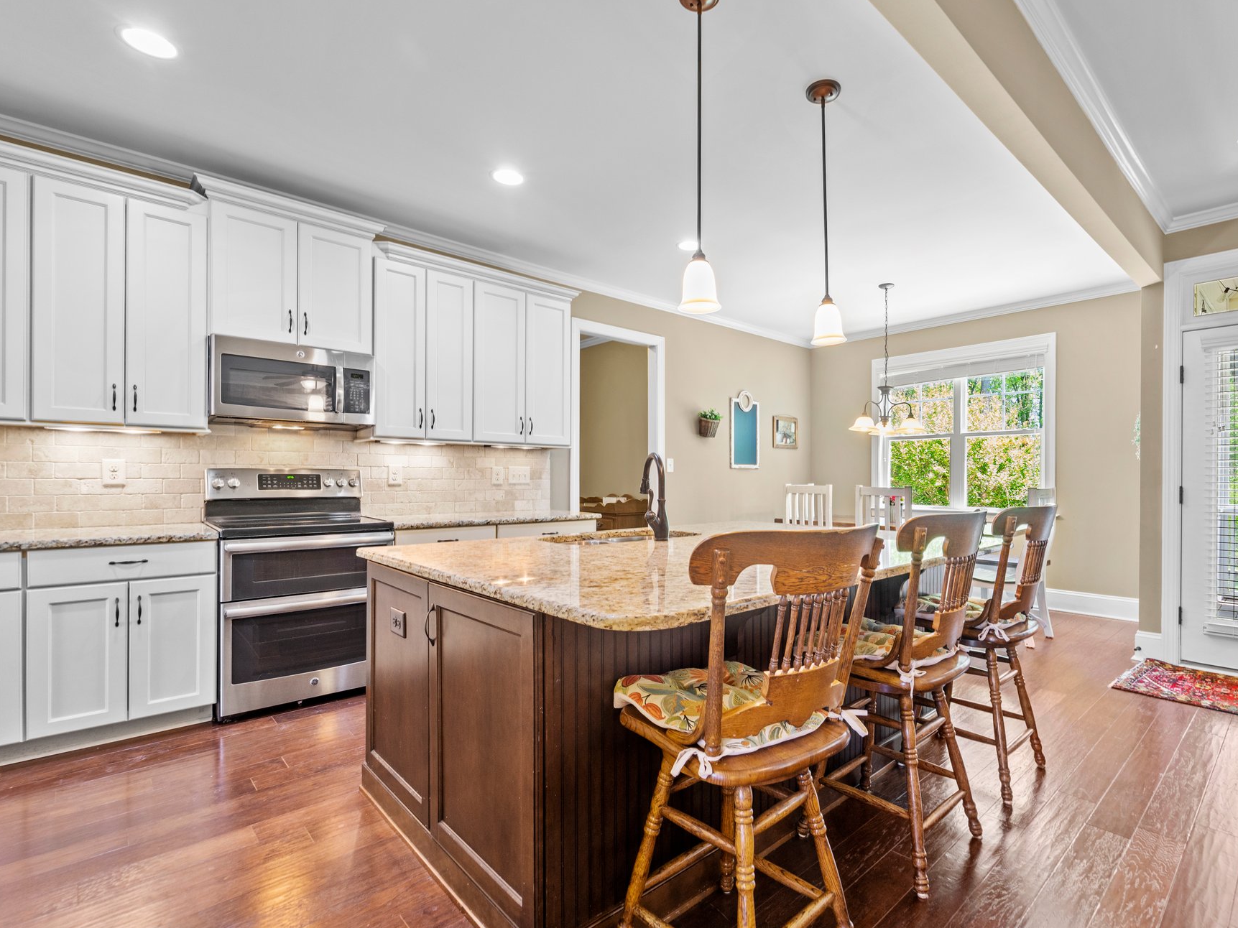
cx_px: 670
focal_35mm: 16
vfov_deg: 78.1
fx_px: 572
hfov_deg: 94.3
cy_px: 459
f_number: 8
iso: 200
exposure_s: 1/1.25
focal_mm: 14
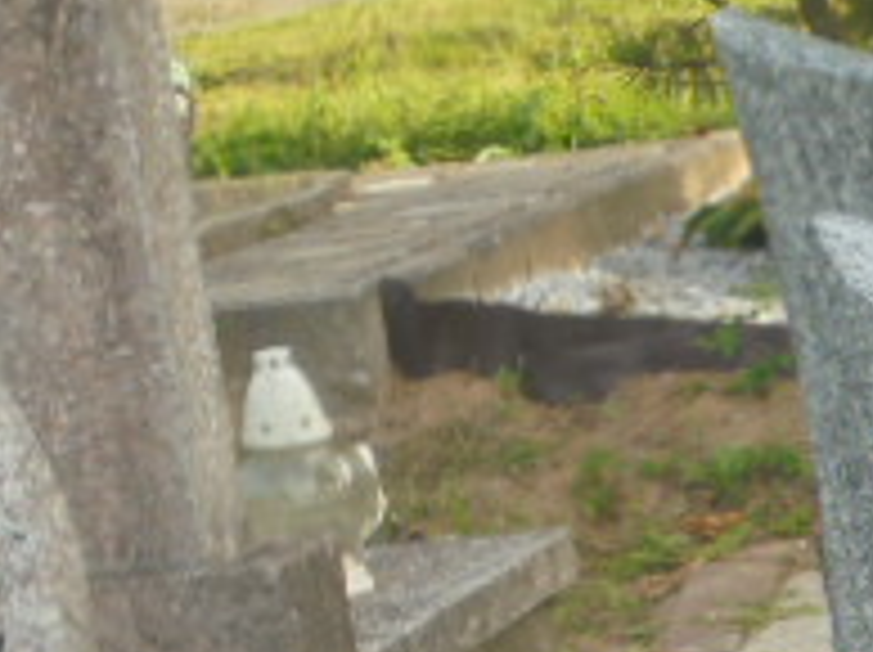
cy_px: 931
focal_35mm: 162
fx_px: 4081
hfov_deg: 11.7
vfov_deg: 8.9
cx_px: 1292
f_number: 4.8
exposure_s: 1/80
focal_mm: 8.9
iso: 100
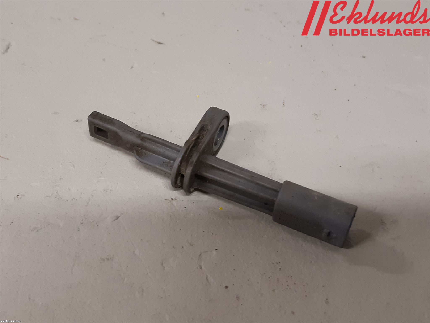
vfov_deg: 53.1
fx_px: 323
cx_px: 215
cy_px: 162
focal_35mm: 26
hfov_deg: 67.3
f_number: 1.7
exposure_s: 1/50
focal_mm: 3.93
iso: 125
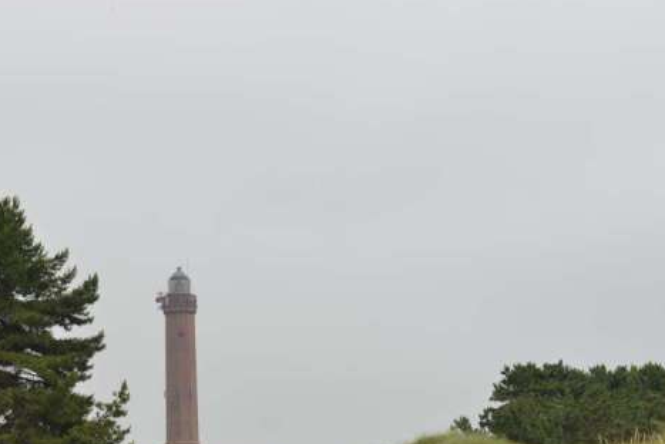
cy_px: 342
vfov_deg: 11.4
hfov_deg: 16.9
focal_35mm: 120
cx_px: 152
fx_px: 2218
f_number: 16
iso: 125
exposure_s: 1/100
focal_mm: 70
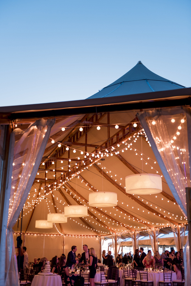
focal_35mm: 44
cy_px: 143
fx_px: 350
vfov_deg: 44.5
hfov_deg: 30.5
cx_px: 96
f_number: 2.8
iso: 200
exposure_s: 1/50
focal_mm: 44
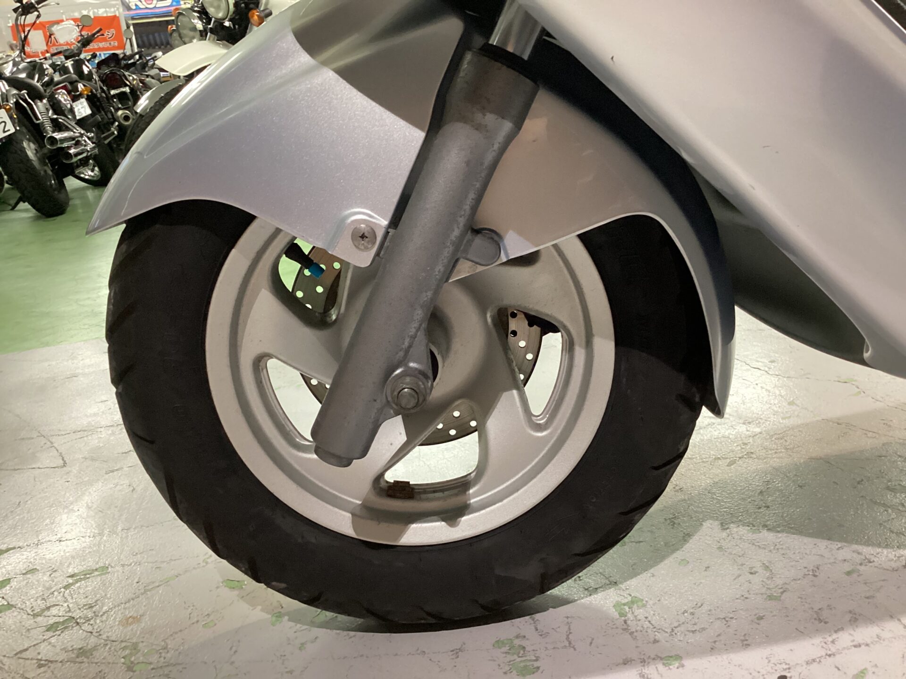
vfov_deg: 45.4
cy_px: 340
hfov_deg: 58.4
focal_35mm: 31
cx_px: 453
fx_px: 811
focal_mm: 3.3
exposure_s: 1/40
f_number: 2.4
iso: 400
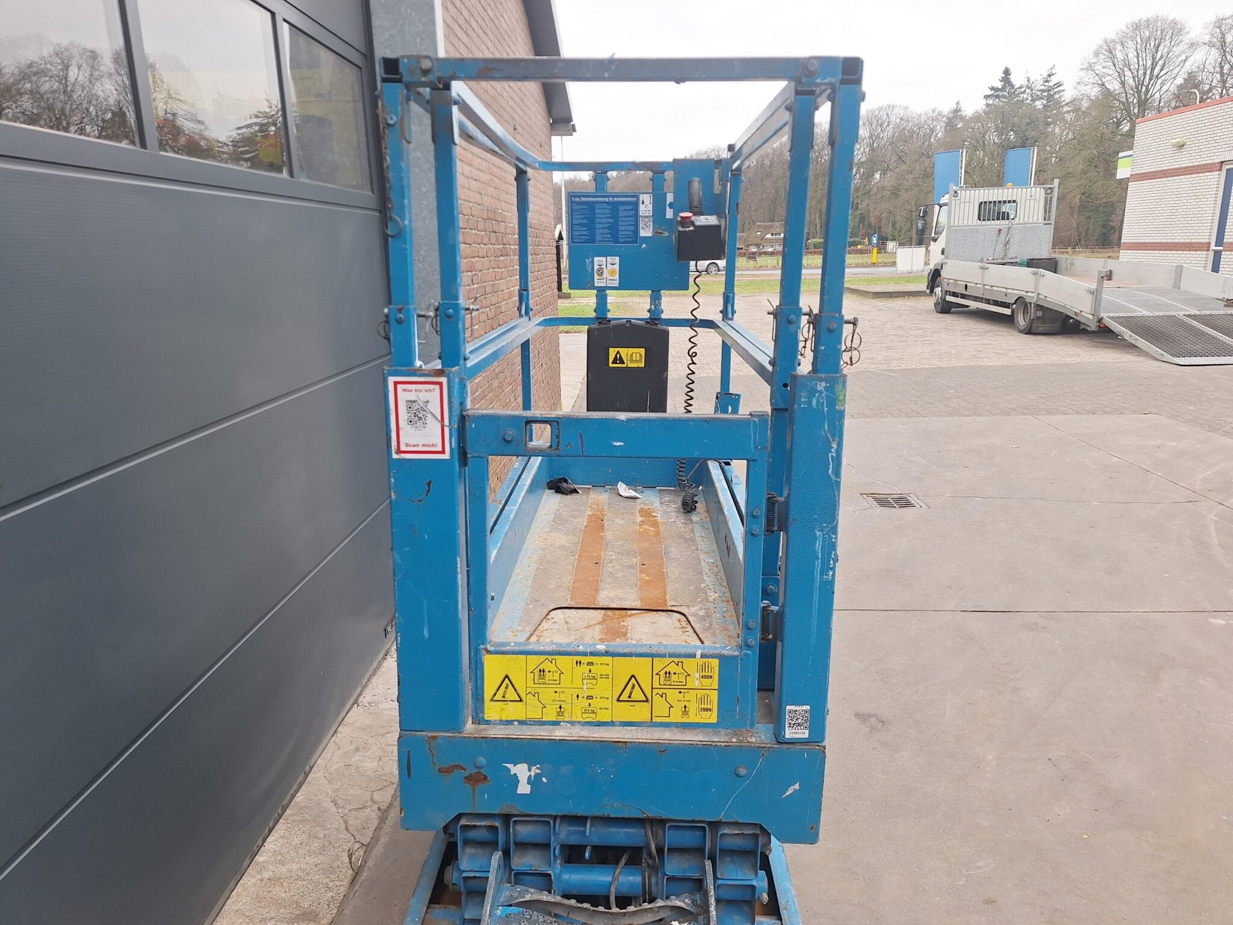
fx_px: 819
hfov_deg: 73.9
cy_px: 462
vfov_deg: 58.9
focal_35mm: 23
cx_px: 616
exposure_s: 1/143
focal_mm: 5.54
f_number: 1.8
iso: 40
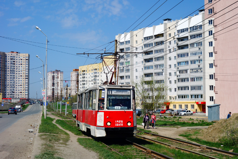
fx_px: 416
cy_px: 80
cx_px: 119
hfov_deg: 31.9
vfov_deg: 21.6
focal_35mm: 63
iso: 125
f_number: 9
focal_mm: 23.55
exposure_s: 1/500
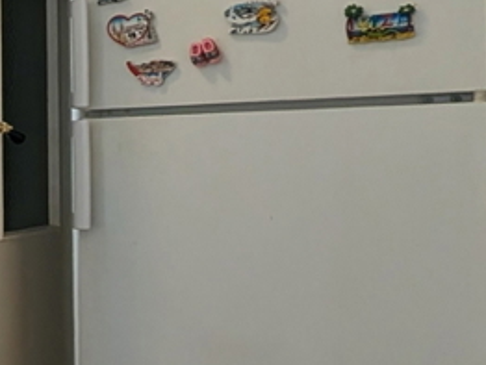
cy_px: 147
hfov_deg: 22.1
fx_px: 773
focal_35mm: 55
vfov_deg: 26.6
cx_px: -378
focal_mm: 2.02
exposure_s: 1/50
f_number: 1.7
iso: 68
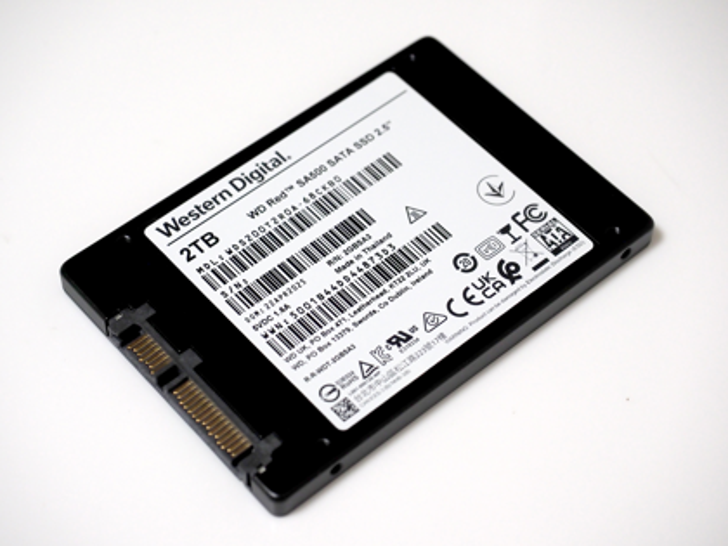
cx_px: 364
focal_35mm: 80
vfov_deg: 18.4
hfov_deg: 24.4
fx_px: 1682
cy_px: 273
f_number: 4.5
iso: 800
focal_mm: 40
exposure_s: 1/80
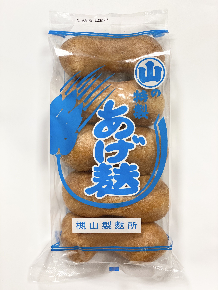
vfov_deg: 36.8
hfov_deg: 28.0
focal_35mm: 52
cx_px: 109
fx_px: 437
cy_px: 145
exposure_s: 1/100
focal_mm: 6
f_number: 2
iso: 125
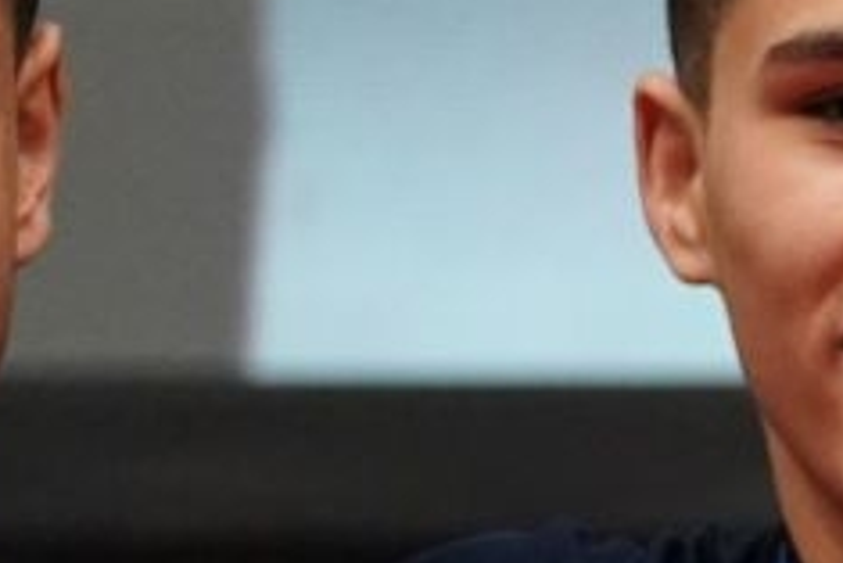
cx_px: 1582
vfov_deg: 1.0
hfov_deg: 1.5
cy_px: 1287
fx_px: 31912
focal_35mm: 1362
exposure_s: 1/1000
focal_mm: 178
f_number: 2.8
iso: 4000
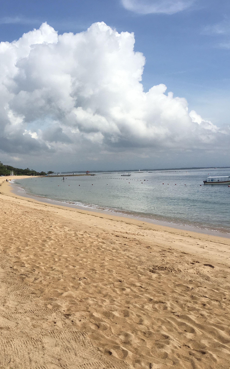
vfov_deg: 47.2
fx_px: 421
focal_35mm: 42
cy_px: 182
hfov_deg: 29.9
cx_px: 48
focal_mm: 4.15
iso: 25
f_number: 2.2
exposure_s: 1/3205
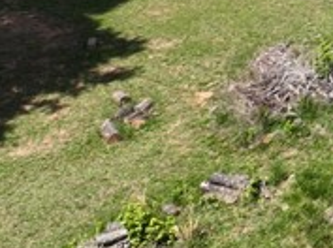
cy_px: -302
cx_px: 841
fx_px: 1334
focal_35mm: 139
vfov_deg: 9.7
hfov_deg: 11.4
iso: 100
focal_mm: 12.29
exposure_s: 1/200
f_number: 2.8
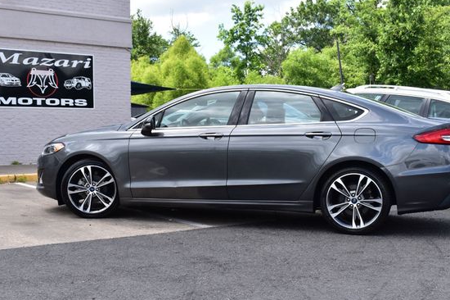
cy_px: 169
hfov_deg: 39.2
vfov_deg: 26.6
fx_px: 632
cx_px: 215
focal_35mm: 51
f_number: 10
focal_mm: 29
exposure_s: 1/320
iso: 400
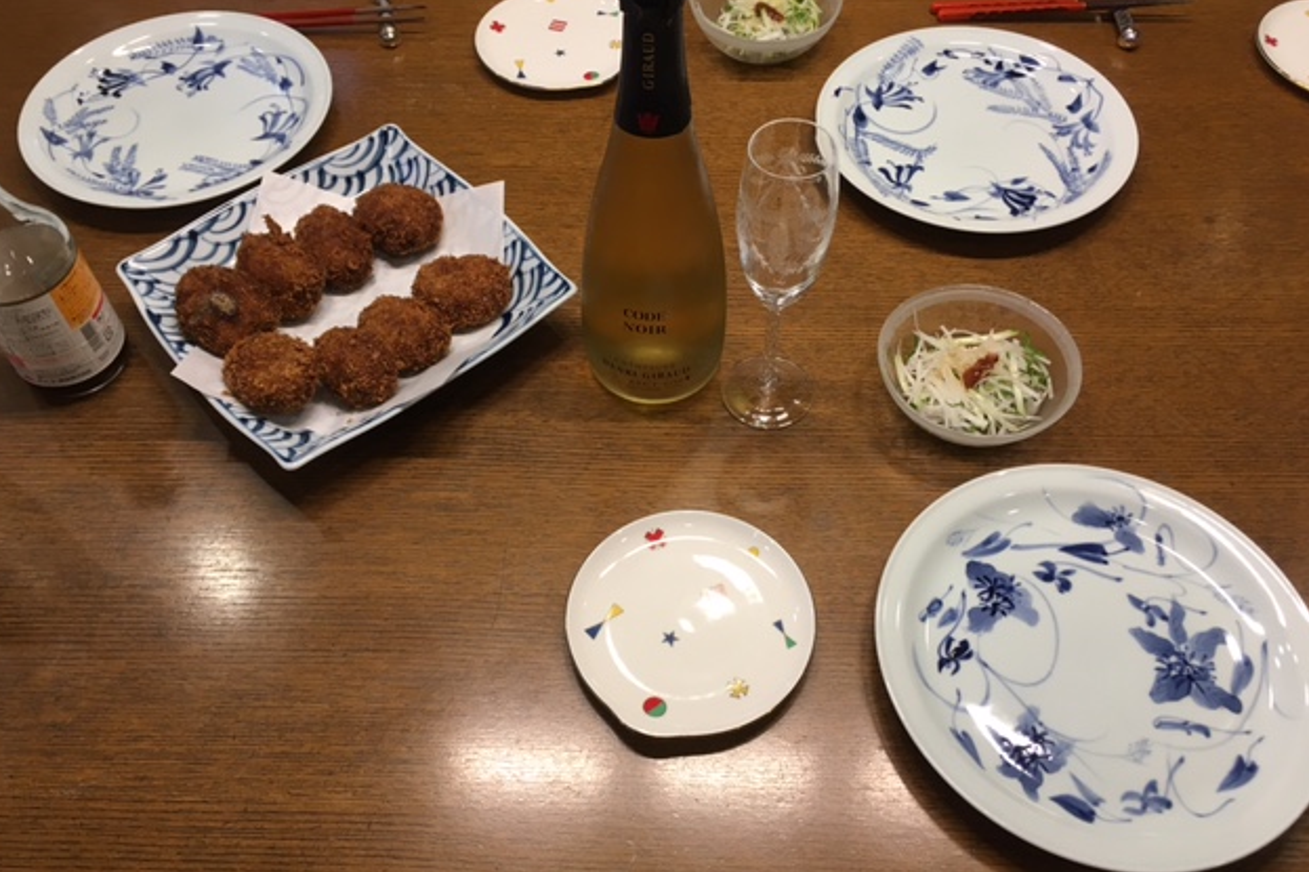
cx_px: 641
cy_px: 437
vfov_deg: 42.3
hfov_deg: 60.3
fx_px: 1127
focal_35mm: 31
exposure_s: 1/30
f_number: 2.2
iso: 64
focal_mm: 4.15
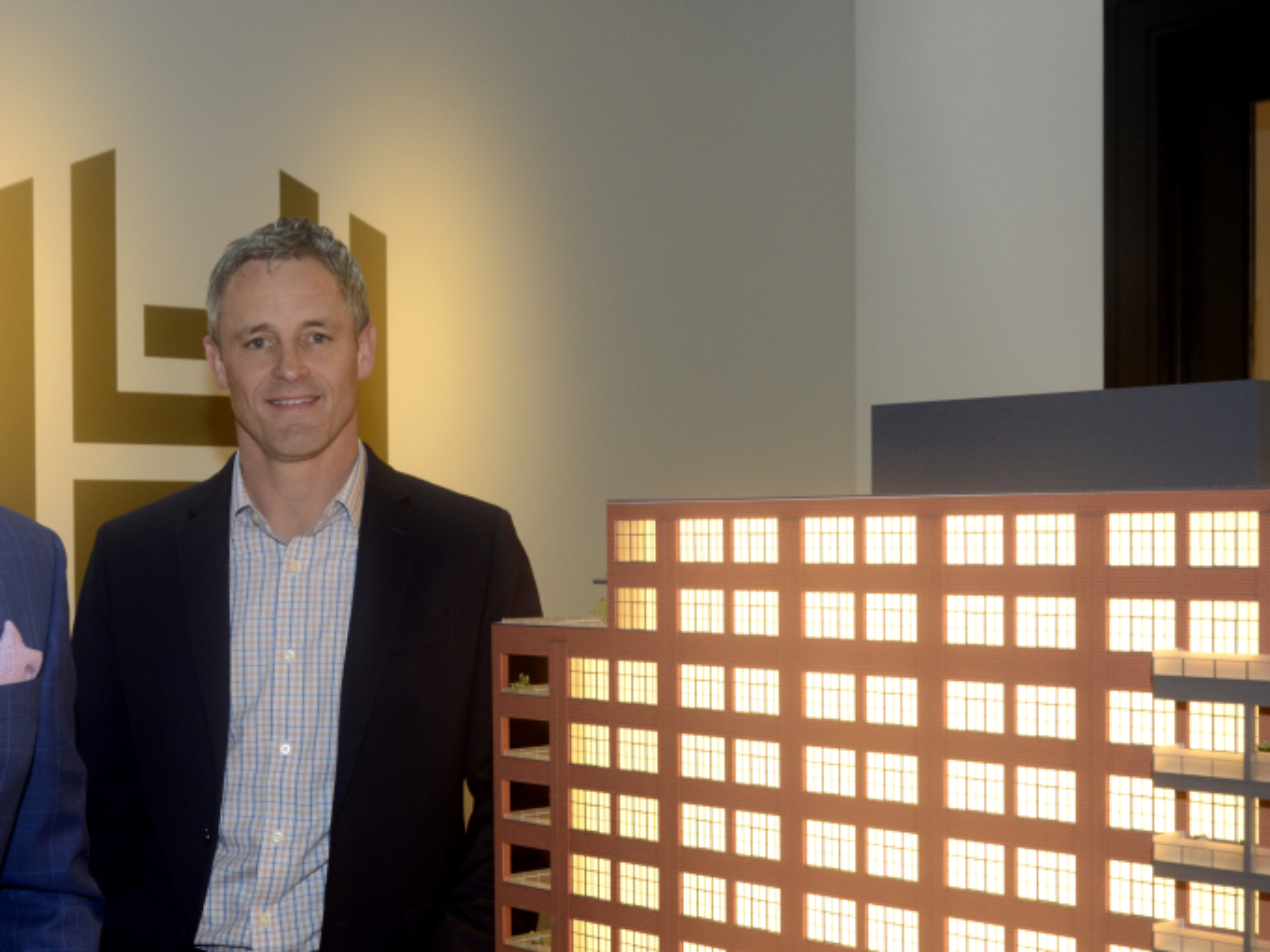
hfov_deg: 36.1
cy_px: 543
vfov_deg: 28.0
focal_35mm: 52
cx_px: 342
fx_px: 1908
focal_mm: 24
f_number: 6.3
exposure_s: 1/60
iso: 640
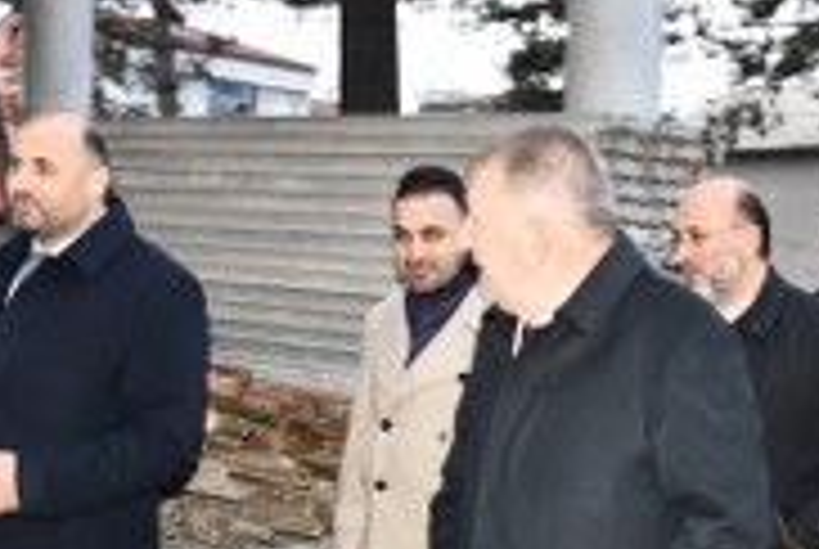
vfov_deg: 19.5
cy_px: 290
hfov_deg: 28.6
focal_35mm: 70
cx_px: 547
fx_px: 1595
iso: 250
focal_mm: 18
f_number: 3.5
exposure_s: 1/60
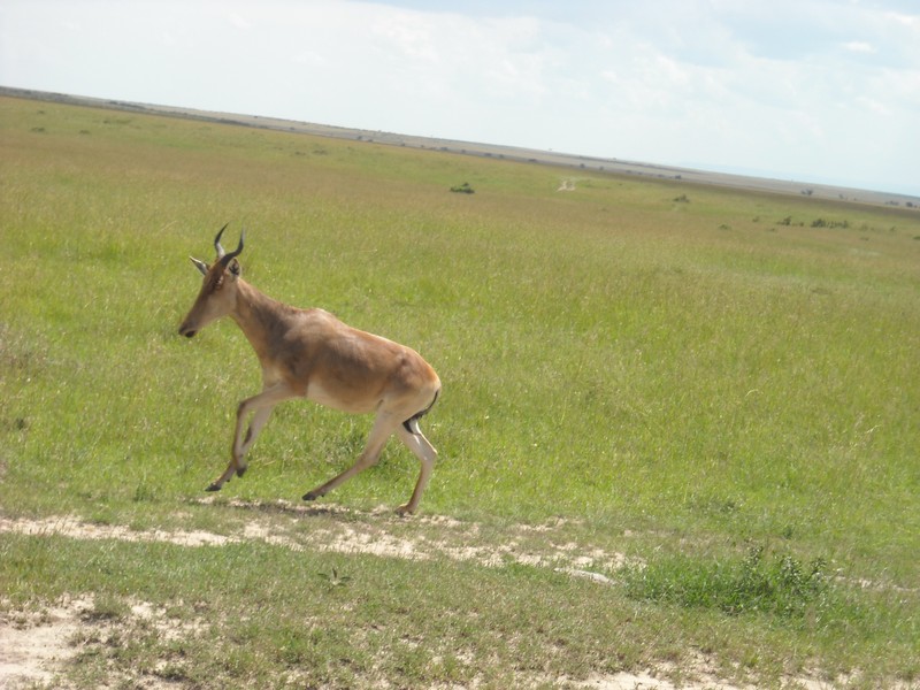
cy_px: 345
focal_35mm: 105
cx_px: 460
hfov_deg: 18.7
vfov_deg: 14.1
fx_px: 2791
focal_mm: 17.1
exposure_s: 1/369
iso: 64
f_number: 4.7
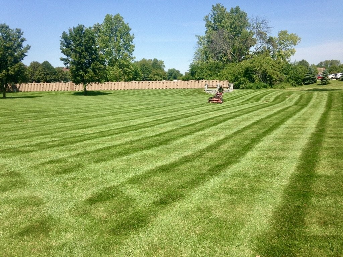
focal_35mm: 33
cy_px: 128
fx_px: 327
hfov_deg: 55.4
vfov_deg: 42.9
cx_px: 172
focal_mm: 4.13
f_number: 2.4
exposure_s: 1/1232
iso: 50
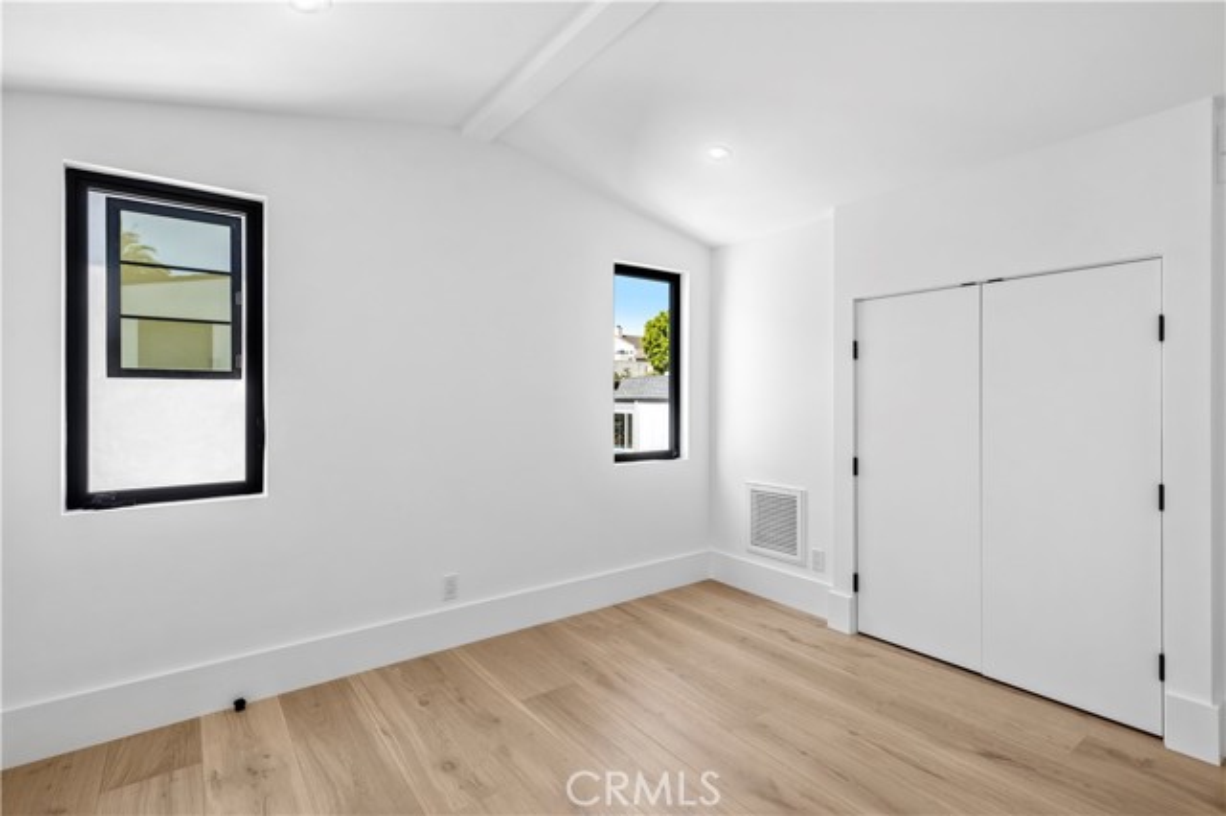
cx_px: 613
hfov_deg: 93.3
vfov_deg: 70.4
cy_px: 408
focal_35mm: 17
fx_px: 579
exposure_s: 1/30
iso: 200
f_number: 9
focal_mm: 17
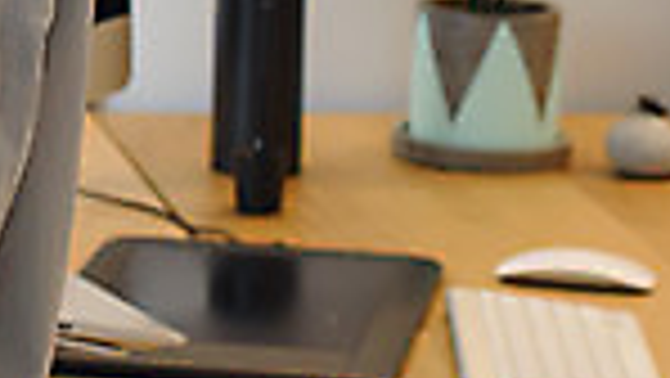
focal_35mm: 211
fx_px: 3751
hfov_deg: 9.8
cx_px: -402
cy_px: -346
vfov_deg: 5.7
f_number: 5
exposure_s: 1/160
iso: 800
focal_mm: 50
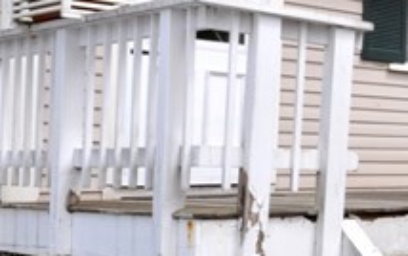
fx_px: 895
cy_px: 115
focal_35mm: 80
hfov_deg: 17.2
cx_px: 850
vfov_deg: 16.2
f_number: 13
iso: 400
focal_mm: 11
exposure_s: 1/125
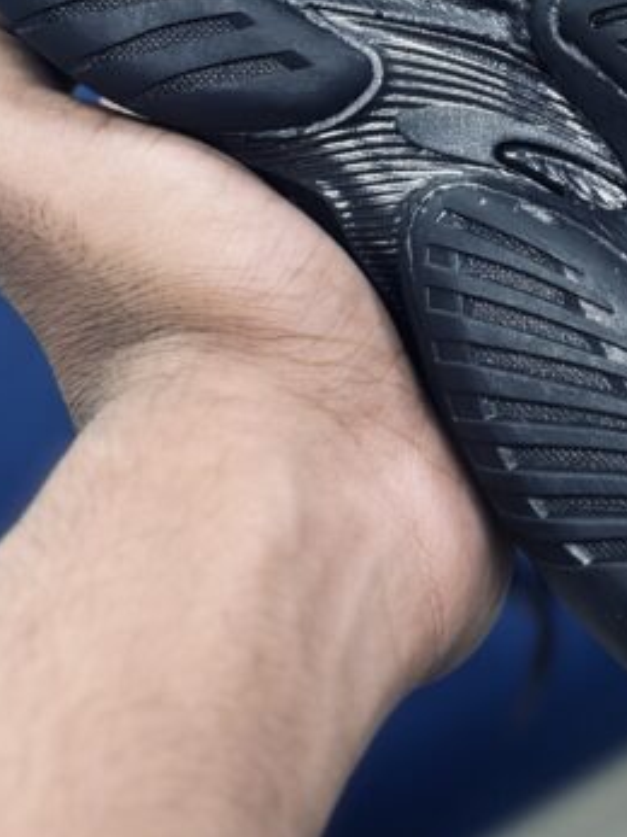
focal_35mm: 129
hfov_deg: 11.5
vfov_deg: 15.1
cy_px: 23
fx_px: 3117
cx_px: 408
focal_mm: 6.86
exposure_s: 1/100
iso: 200
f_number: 1.78
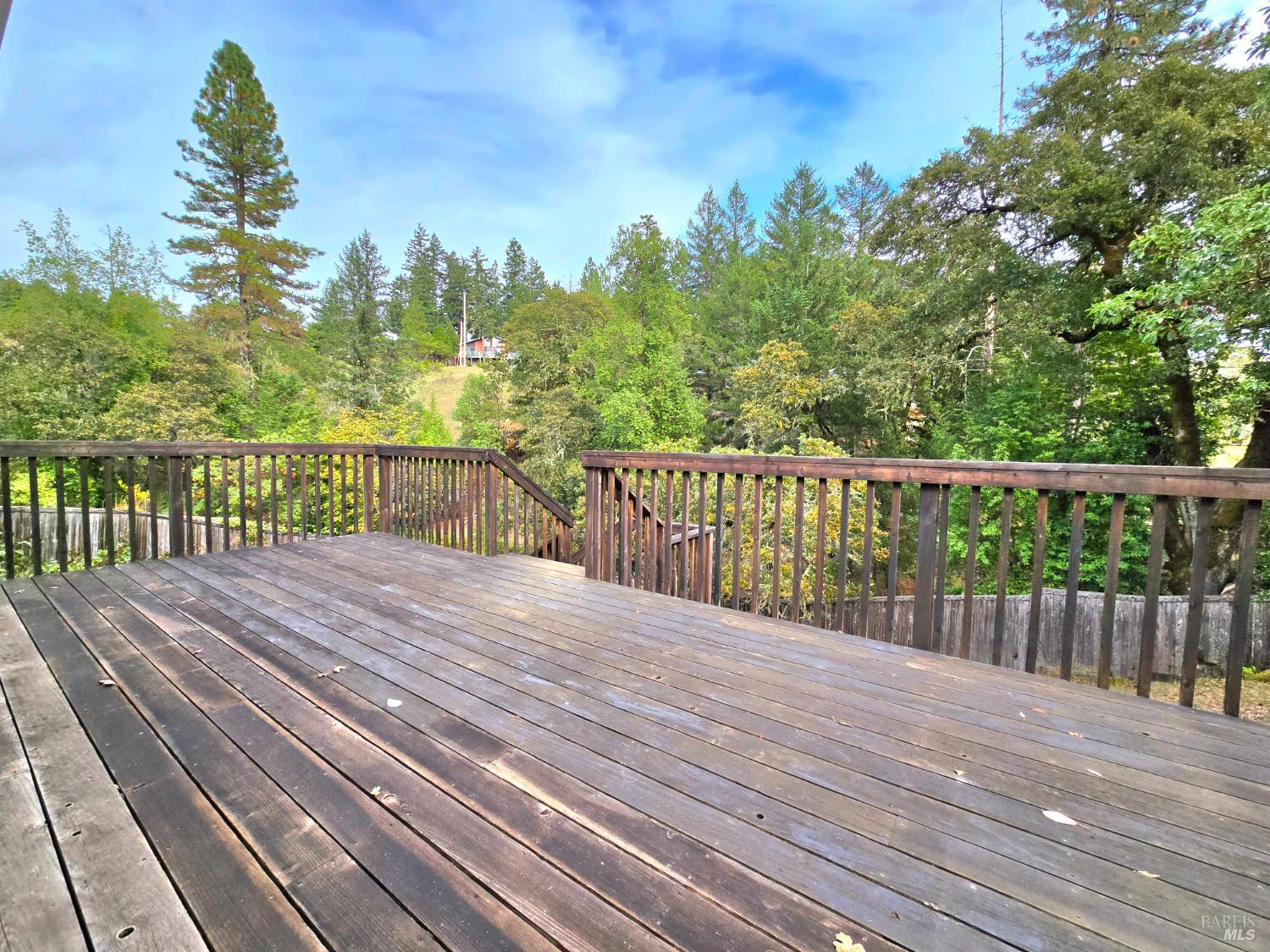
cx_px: 635
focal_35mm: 13
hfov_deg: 106.2
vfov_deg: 89.9
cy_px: 476
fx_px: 477
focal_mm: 2.2
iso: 100
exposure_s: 1/2000
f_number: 2.2
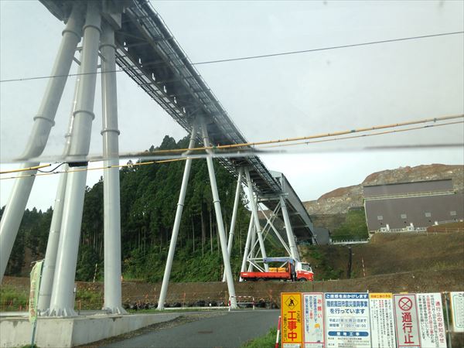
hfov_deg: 55.4
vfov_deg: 42.9
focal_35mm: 33
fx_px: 442
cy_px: 174
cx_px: 232
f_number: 2.4
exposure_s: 1/589
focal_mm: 4.12
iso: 50
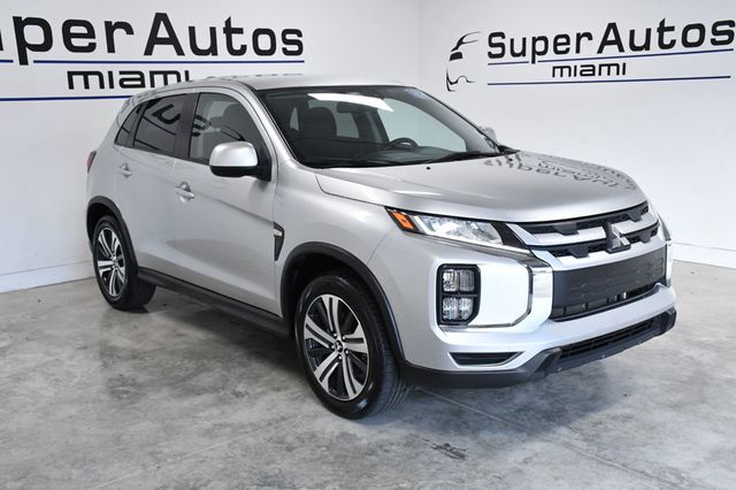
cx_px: 368
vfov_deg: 34.2
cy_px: 245
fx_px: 797
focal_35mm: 39
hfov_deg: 49.6
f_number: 9
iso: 2500
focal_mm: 26
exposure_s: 1/320
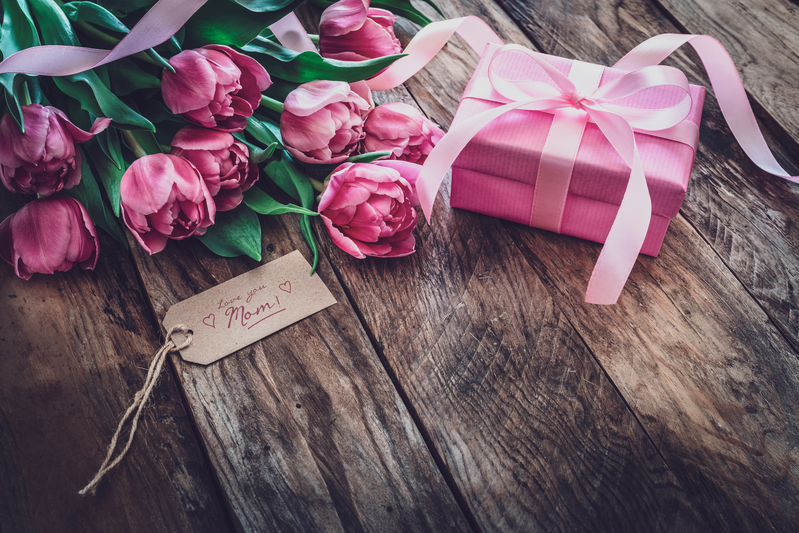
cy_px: 266
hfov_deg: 48.5
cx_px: 400
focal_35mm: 40
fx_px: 888
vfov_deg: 33.4
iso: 100
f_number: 9
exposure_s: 1.6
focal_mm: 40
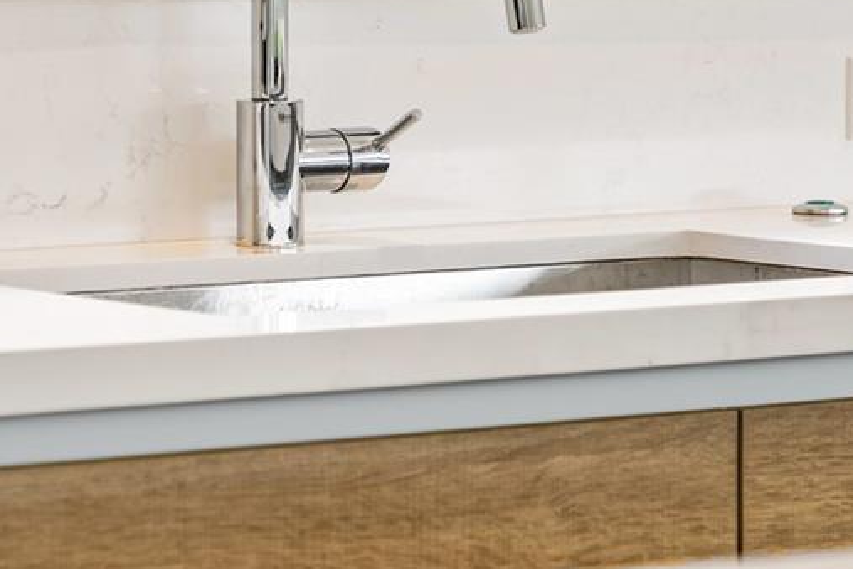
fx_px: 5236
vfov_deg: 6.2
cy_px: 69
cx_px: 390
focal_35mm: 221
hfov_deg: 9.3
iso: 100
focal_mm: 70
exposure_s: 1/8
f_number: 2.8
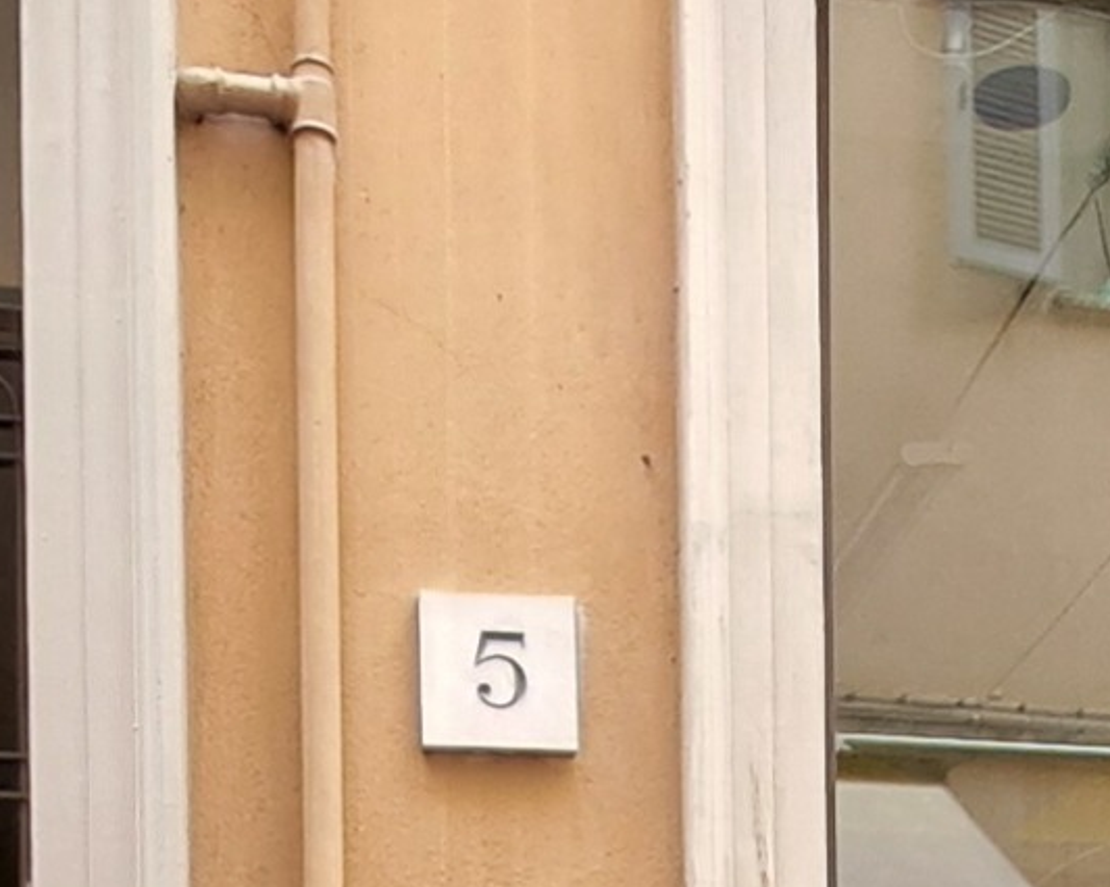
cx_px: 793
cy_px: 1364
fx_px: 2003
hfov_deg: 30.6
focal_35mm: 61
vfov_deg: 20.9
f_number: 2.2
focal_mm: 1.13
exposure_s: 1/50
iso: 64
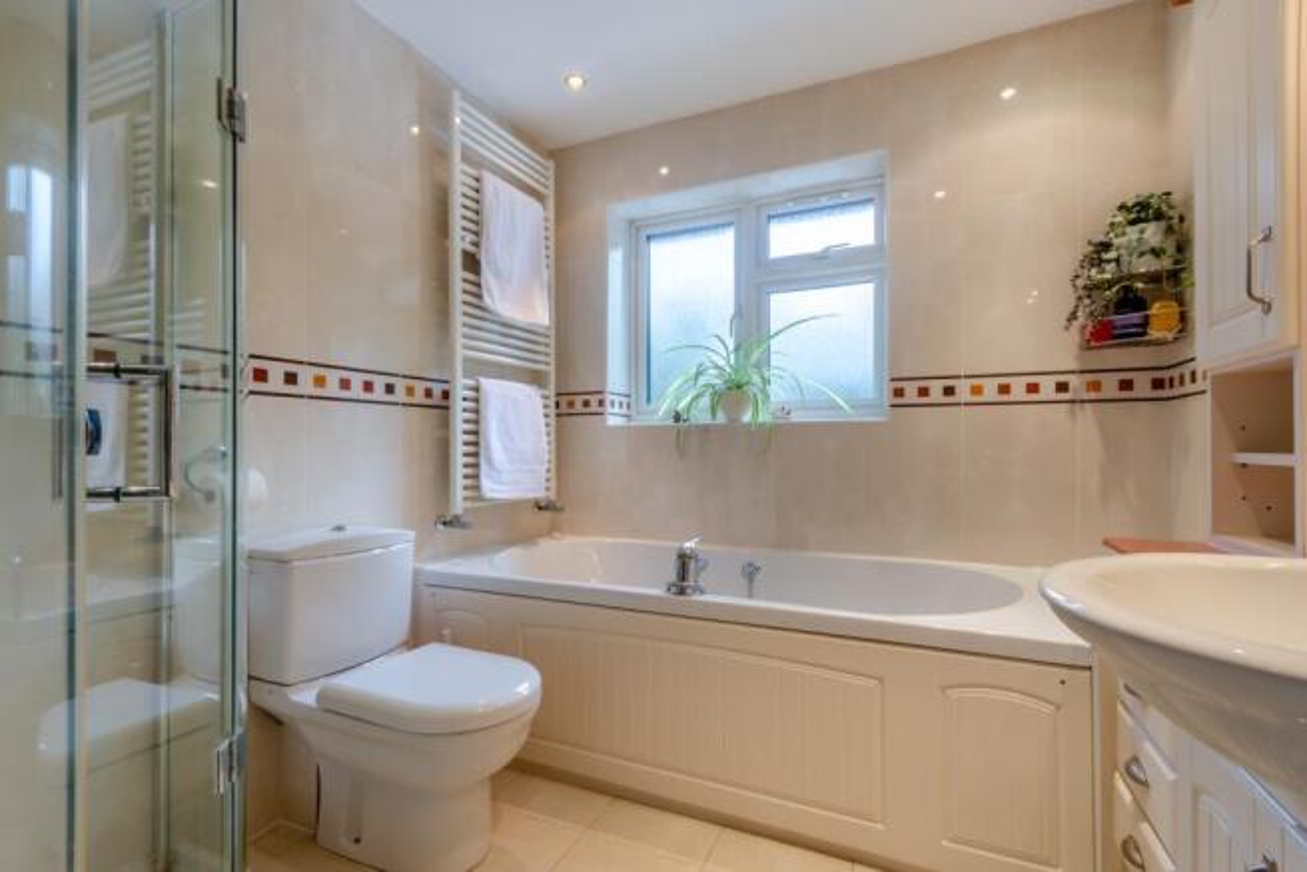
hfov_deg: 100.4
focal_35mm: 15
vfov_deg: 77.4
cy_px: 436
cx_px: 654
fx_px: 545
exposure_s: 1/40
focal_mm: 10
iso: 100
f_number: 8
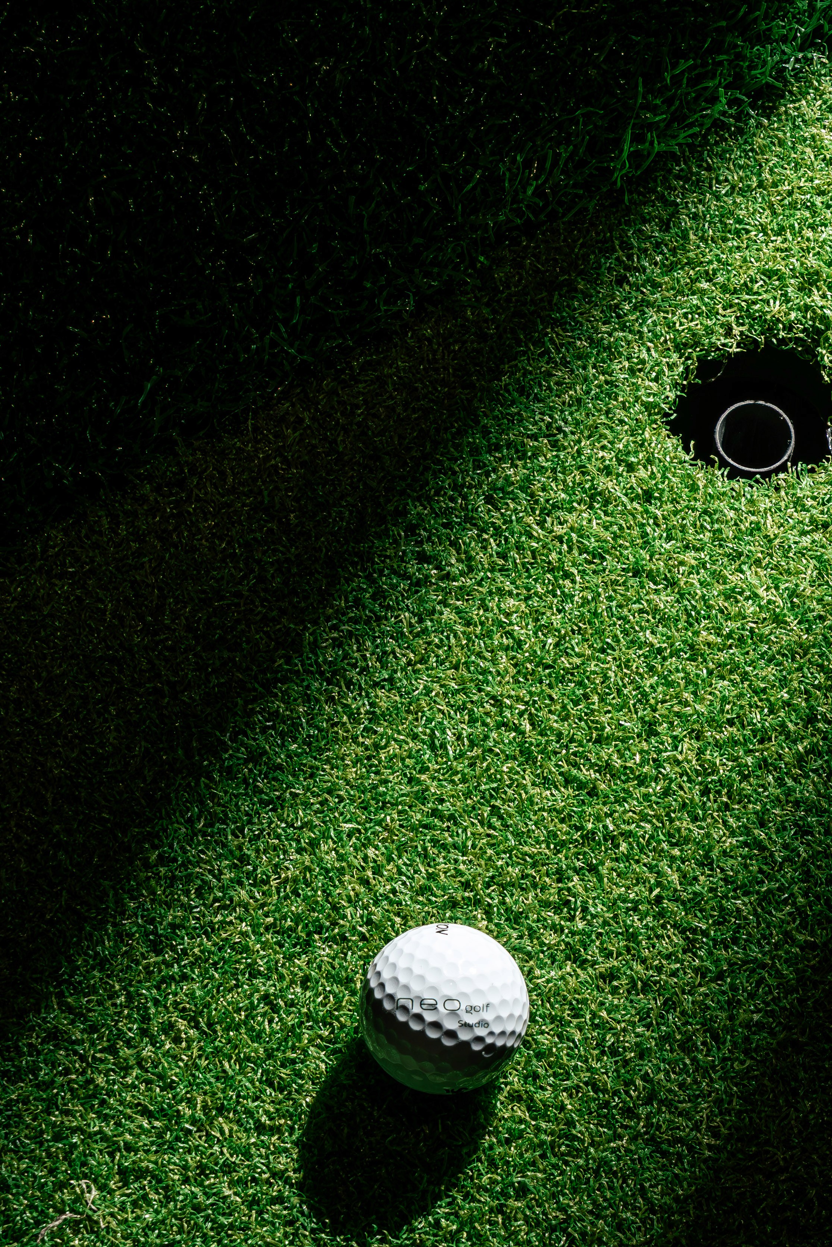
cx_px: 489
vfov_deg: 14.1
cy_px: 755
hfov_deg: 9.5
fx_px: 5026
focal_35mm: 145
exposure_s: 1/160
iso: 250
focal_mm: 70
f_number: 10
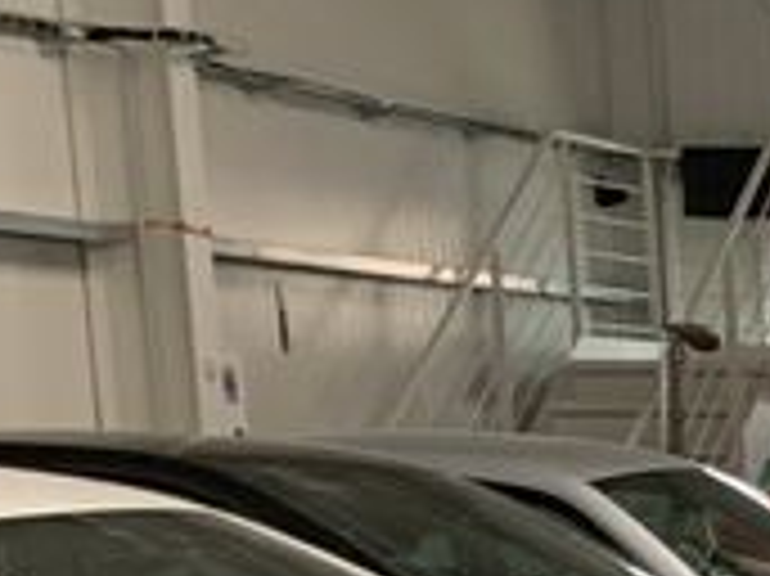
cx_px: 2017
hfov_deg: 10.4
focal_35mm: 156
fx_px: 3468
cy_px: 1174
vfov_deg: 8.9
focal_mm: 4.25
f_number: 1.8
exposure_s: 1/50
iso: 100
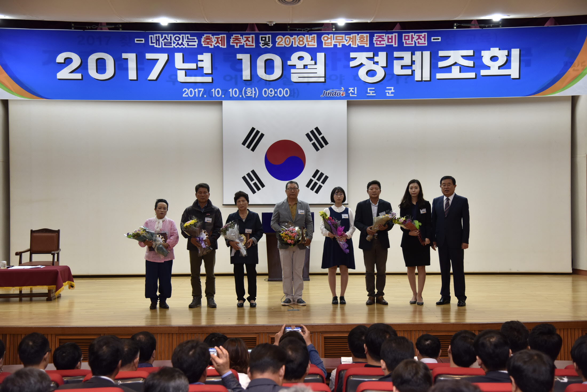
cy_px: 196
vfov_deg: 26.0
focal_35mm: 52
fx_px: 848
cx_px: 294
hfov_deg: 38.2
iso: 800
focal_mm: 52
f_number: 4
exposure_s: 1/100
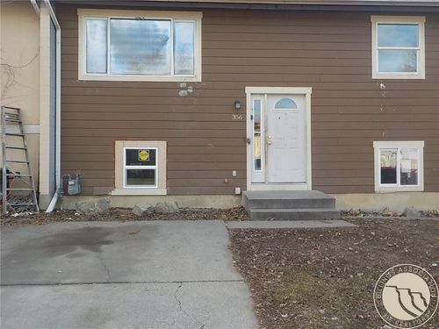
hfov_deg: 60.0
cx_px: 220
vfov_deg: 46.8
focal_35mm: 30
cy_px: 164
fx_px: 380
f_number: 3.3
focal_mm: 4.1
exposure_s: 1/250
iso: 125
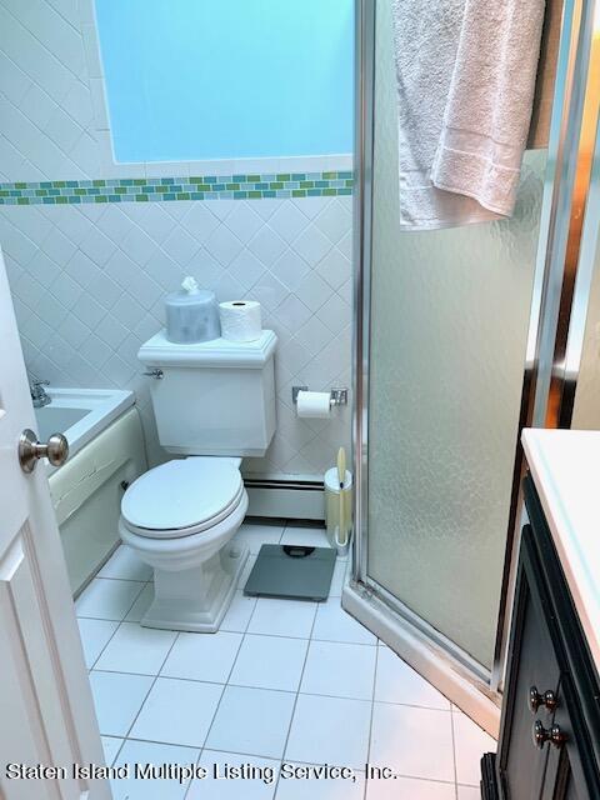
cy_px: 400
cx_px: 300
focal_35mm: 26
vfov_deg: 67.3
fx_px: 601
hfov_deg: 53.1
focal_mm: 4.25
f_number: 1.8
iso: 125
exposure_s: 1/60
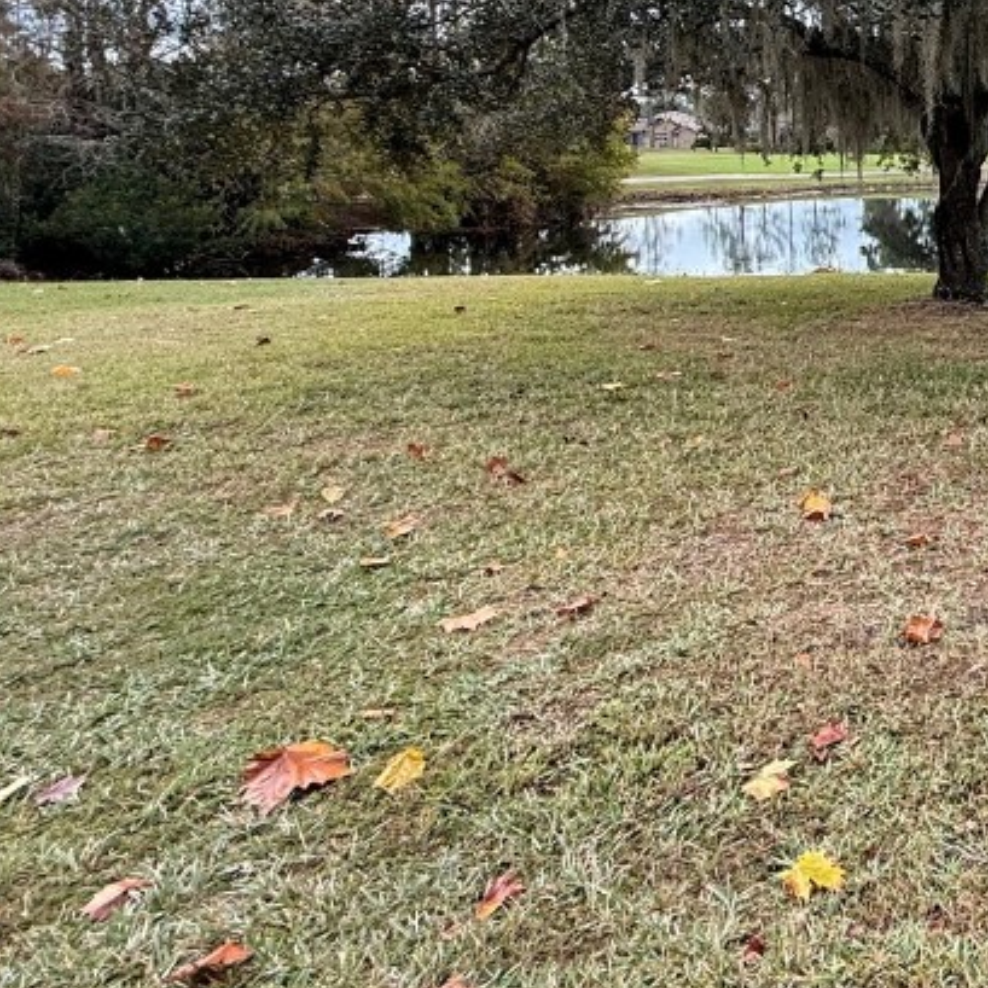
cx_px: 1087
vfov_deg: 50.0
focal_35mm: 31
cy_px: 227
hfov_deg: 41.7
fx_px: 1001
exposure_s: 1/239
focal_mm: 2.22
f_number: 2.2
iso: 64
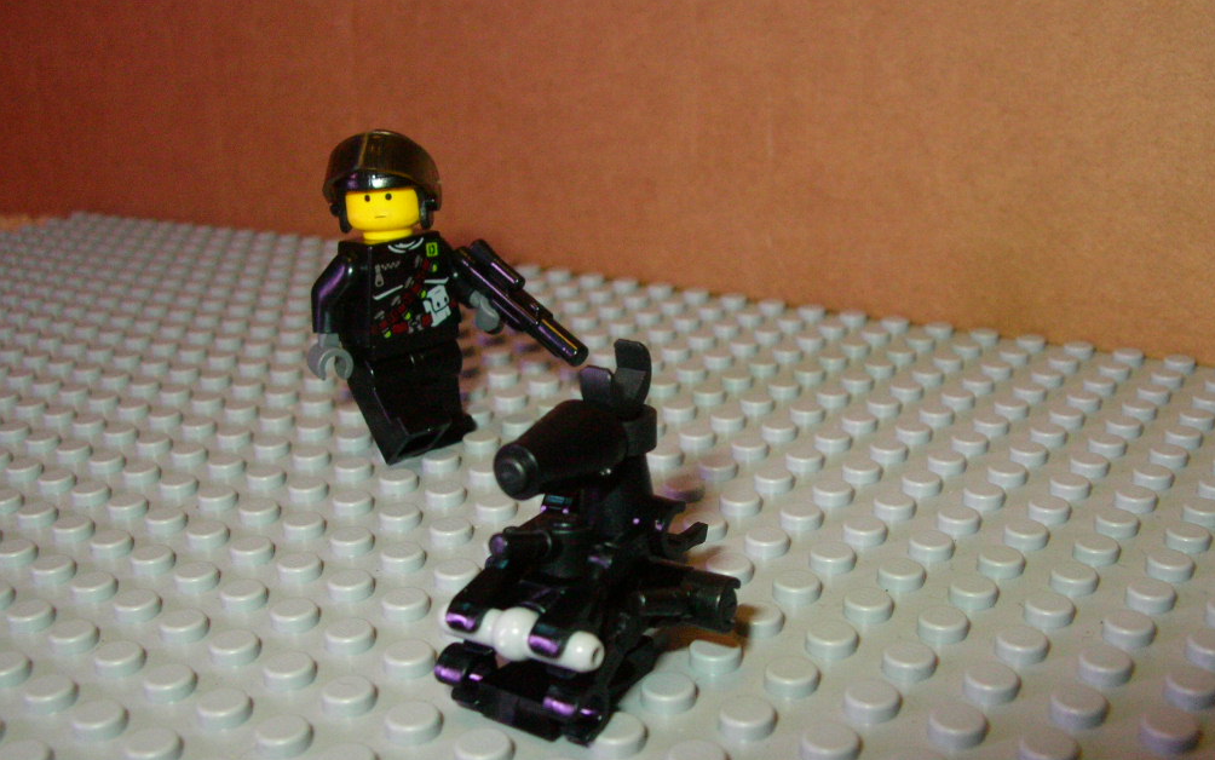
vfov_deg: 31.9
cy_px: 453
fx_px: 1325
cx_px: 618
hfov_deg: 49.3
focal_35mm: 40
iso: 200
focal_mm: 6.2
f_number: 3.8
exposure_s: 1/60.1
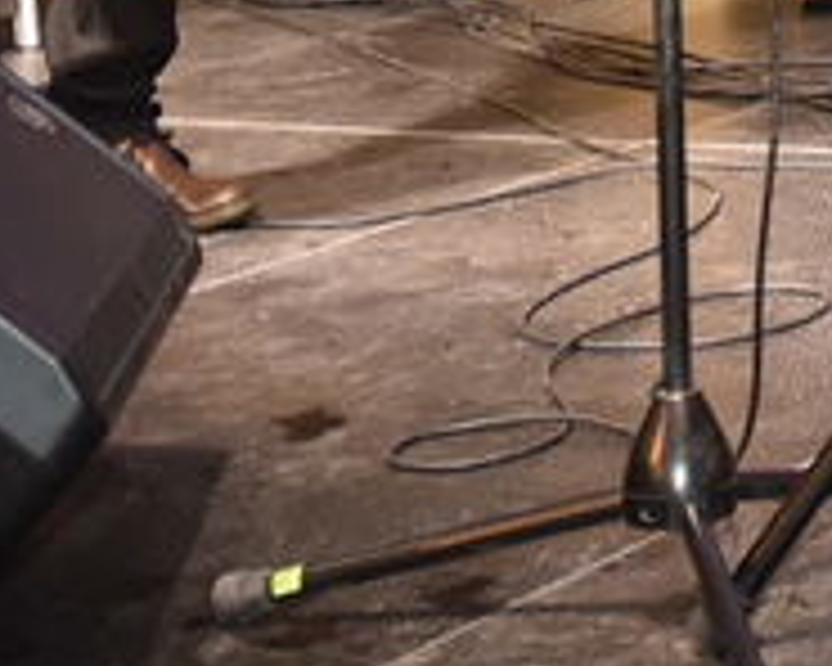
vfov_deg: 8.3
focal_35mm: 156
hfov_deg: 11.7
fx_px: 3841
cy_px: -1357
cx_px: 1331
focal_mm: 22
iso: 2000
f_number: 3.5
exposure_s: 1/60
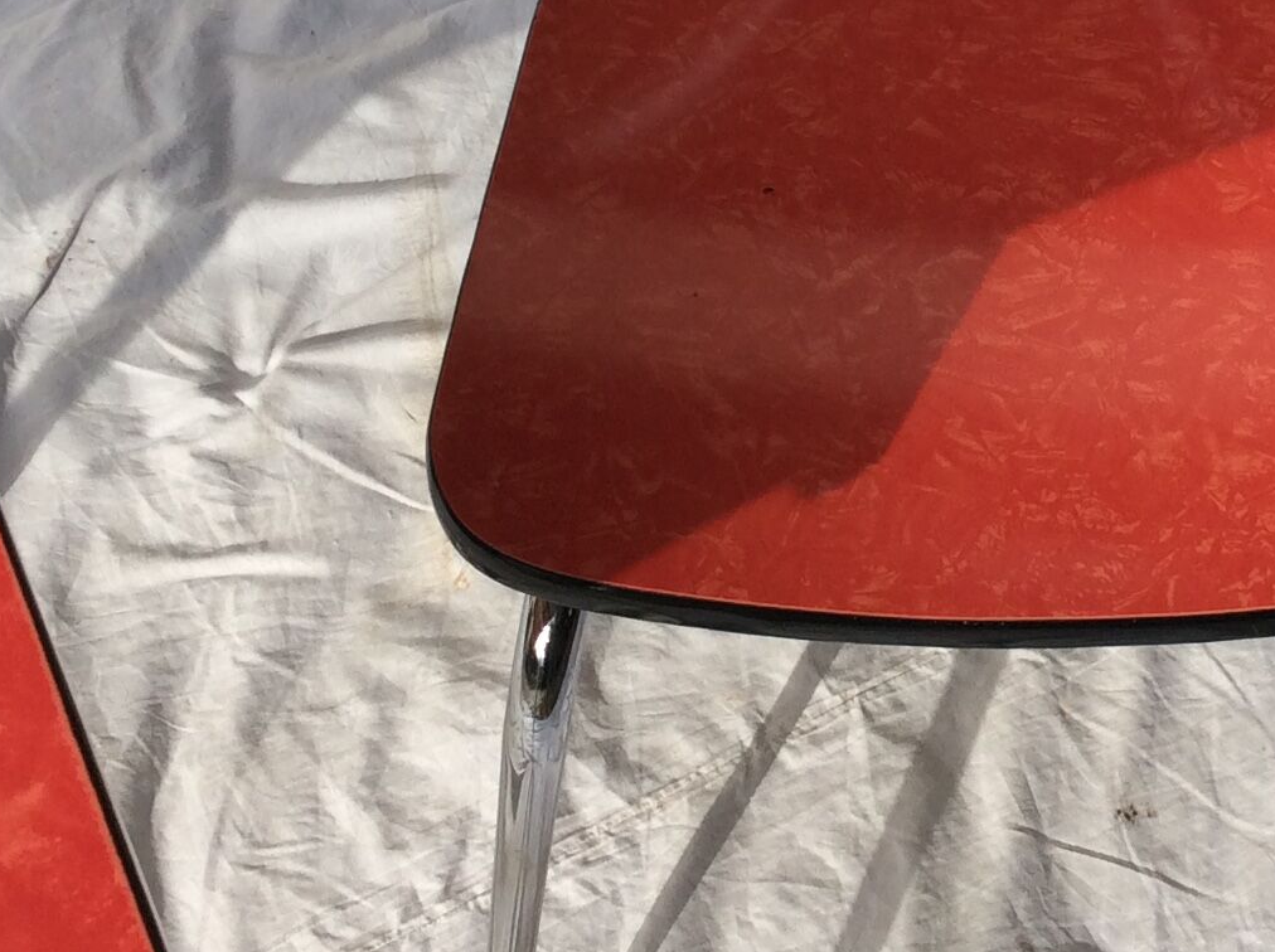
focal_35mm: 82
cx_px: 956
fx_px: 3016
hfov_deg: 23.6
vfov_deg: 17.6
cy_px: 67
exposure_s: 1/907
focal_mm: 3.3
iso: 32
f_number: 2.4
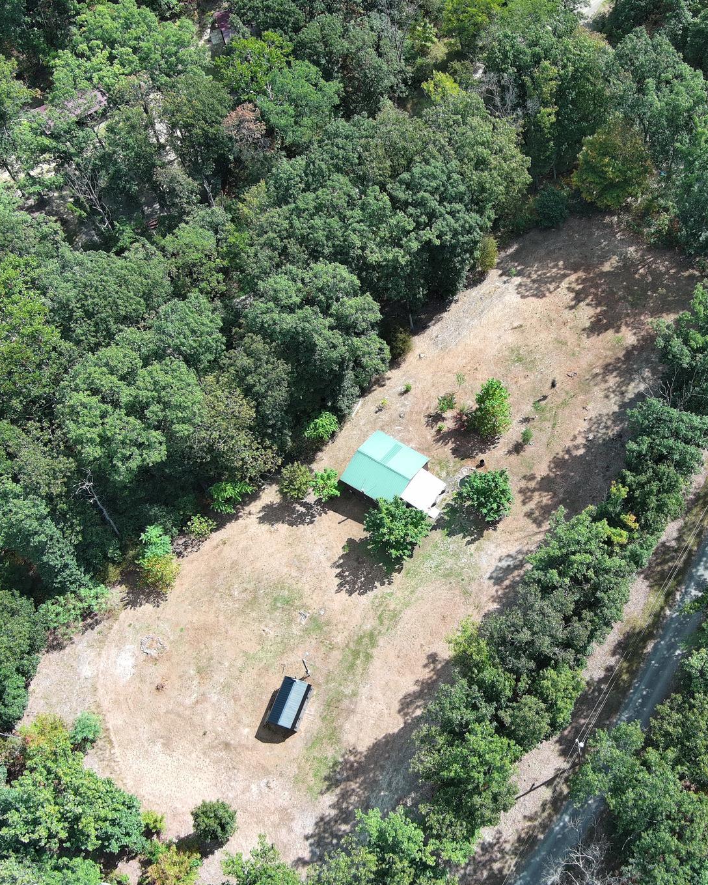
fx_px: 1073
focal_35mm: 41
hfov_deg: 35.8
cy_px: 444
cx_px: 515
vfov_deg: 44.8
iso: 100
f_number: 2.8
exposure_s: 1/414
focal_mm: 10.57
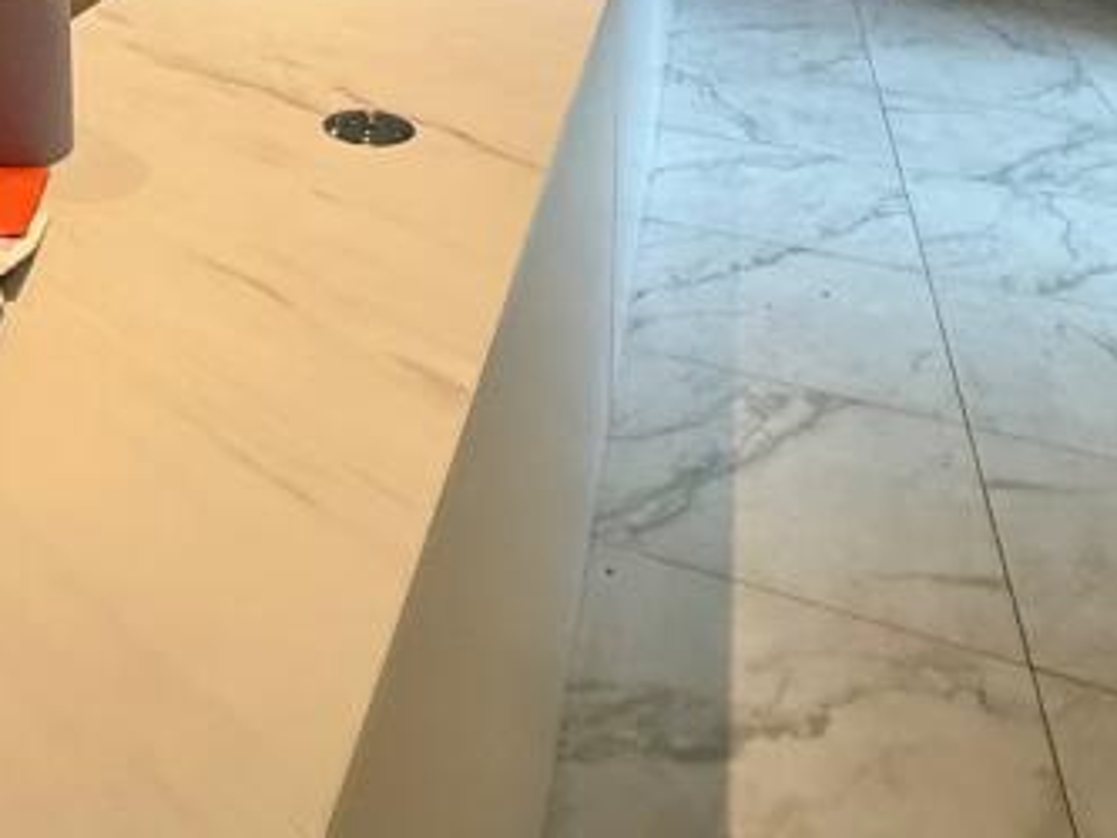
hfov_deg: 40.4
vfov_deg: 26.1
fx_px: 1388
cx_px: 101
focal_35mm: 43
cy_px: -369
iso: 200
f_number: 2.2
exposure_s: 1/99
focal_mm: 2.22
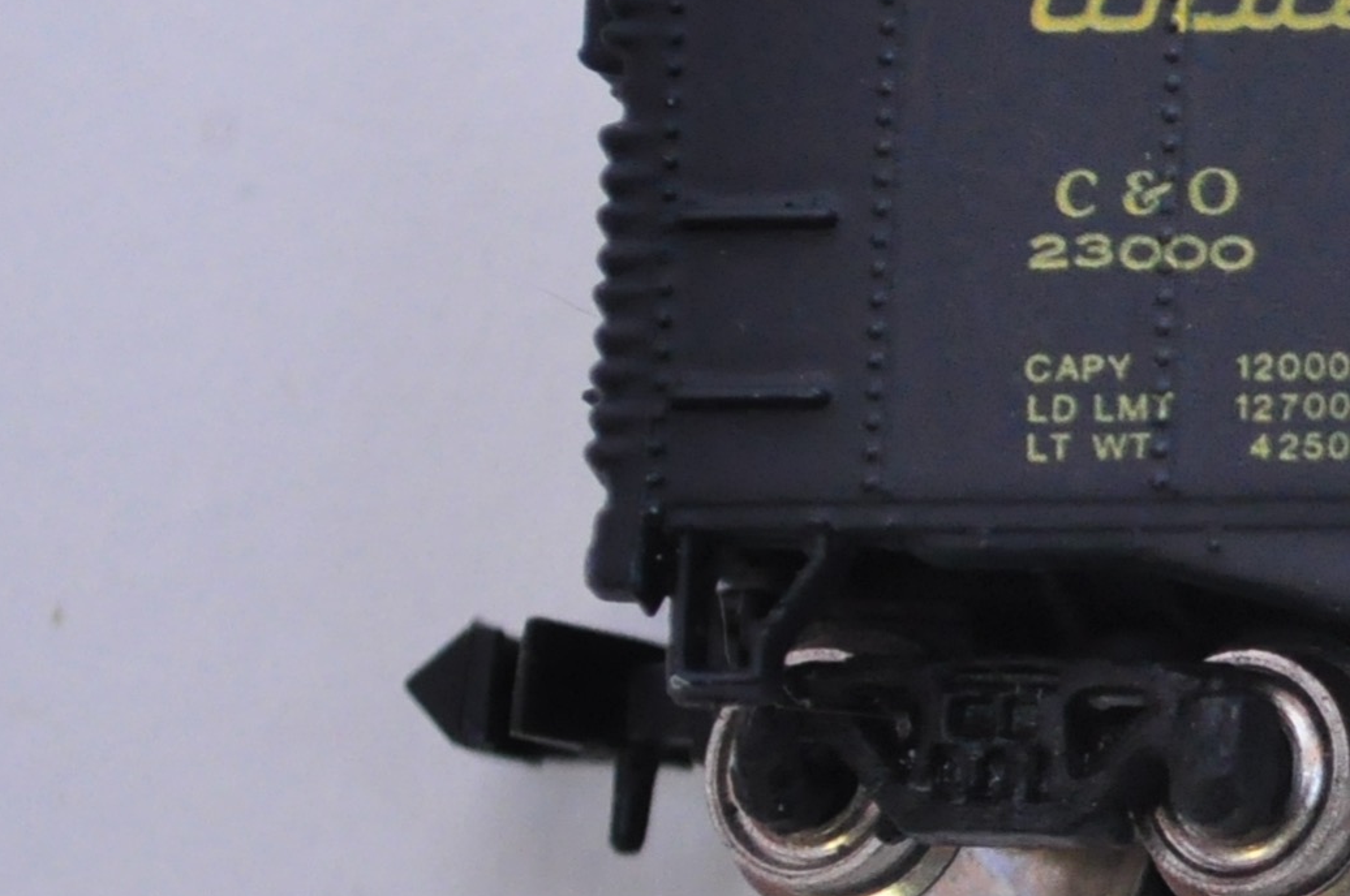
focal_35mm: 298
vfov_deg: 4.6
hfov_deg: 6.7
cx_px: 2768
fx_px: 11161
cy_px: 160
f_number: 5.3
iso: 1000
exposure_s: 1/125
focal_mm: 48
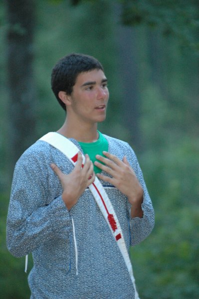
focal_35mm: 300
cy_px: 150
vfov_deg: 6.9
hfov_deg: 4.6
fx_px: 2492
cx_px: 100
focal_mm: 200
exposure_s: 1/50
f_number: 2.8
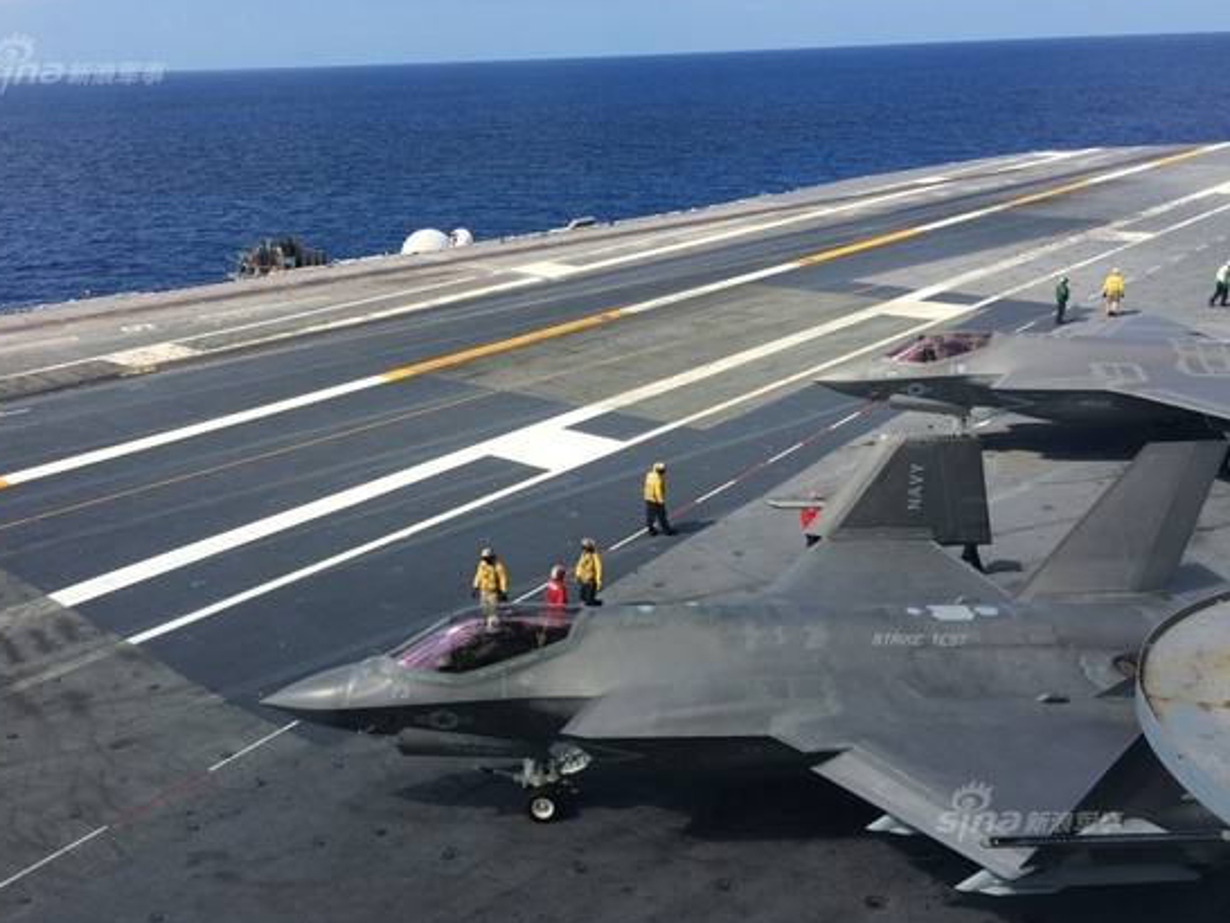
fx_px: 1209
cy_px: 447
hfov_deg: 53.8
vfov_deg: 41.8
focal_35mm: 34
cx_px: 547
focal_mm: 4.15
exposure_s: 1/2283
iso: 32
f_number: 2.2
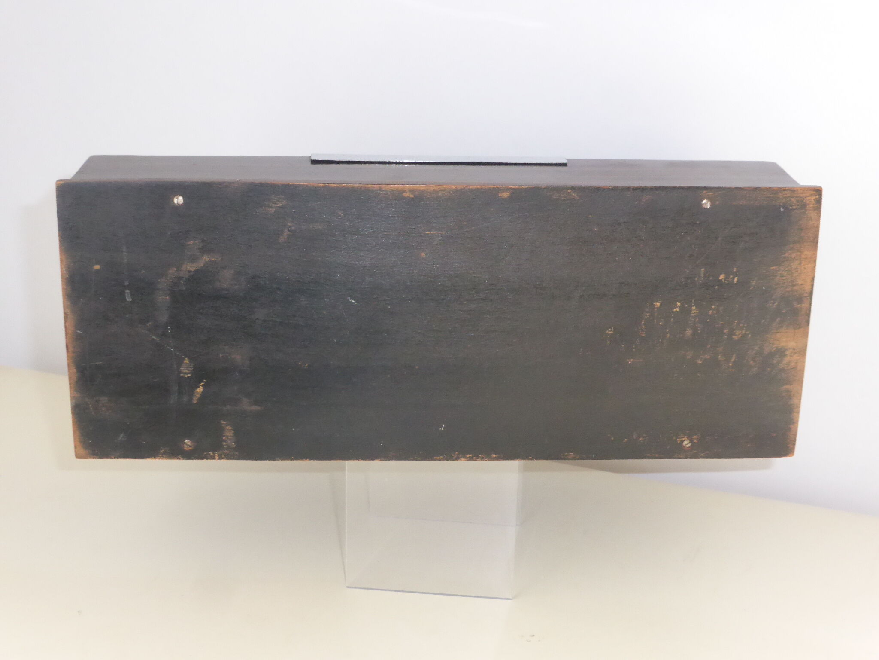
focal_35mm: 54
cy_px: 330
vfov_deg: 27.0
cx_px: 440
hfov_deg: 35.5
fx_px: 1371
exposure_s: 1/60
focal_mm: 9.7
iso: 640
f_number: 4.6
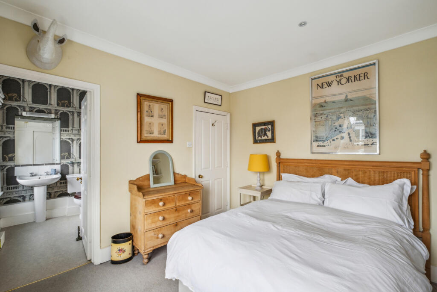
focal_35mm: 15
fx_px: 182
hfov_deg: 100.4
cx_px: 218
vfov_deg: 77.3
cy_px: 146
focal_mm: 10
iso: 640
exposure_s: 1/50
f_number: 8
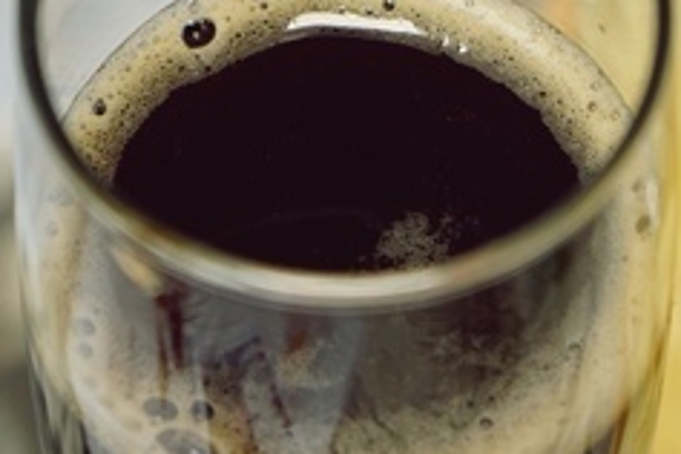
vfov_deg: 7.9
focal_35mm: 172
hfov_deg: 11.9
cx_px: 388
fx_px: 3253
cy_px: 13
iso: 500
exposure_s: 1/60
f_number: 4.5
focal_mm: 51
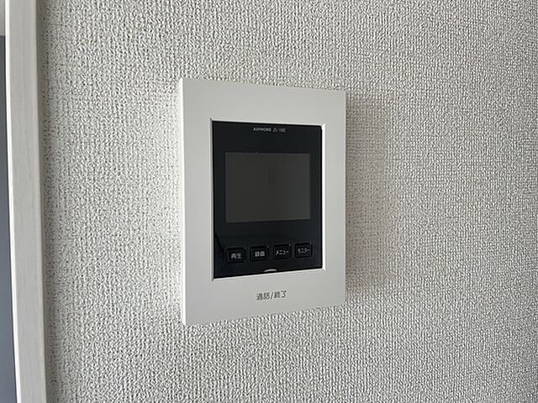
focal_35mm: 26
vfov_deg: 53.1
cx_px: 269
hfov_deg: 67.3
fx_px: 404
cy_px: 202
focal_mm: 4.2
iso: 125
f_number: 1.6
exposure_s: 1/75
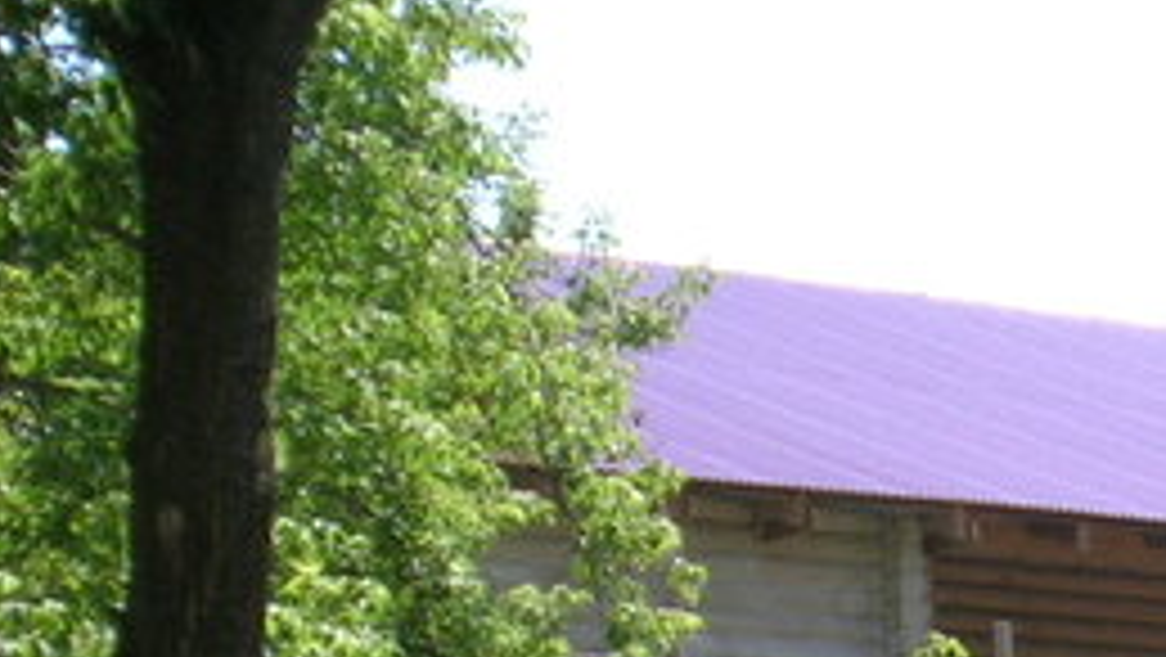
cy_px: 945
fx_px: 7486
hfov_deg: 8.8
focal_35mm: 242
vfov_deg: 5.0
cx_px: 1432
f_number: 4.3
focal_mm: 13.6
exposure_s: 1/245
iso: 50
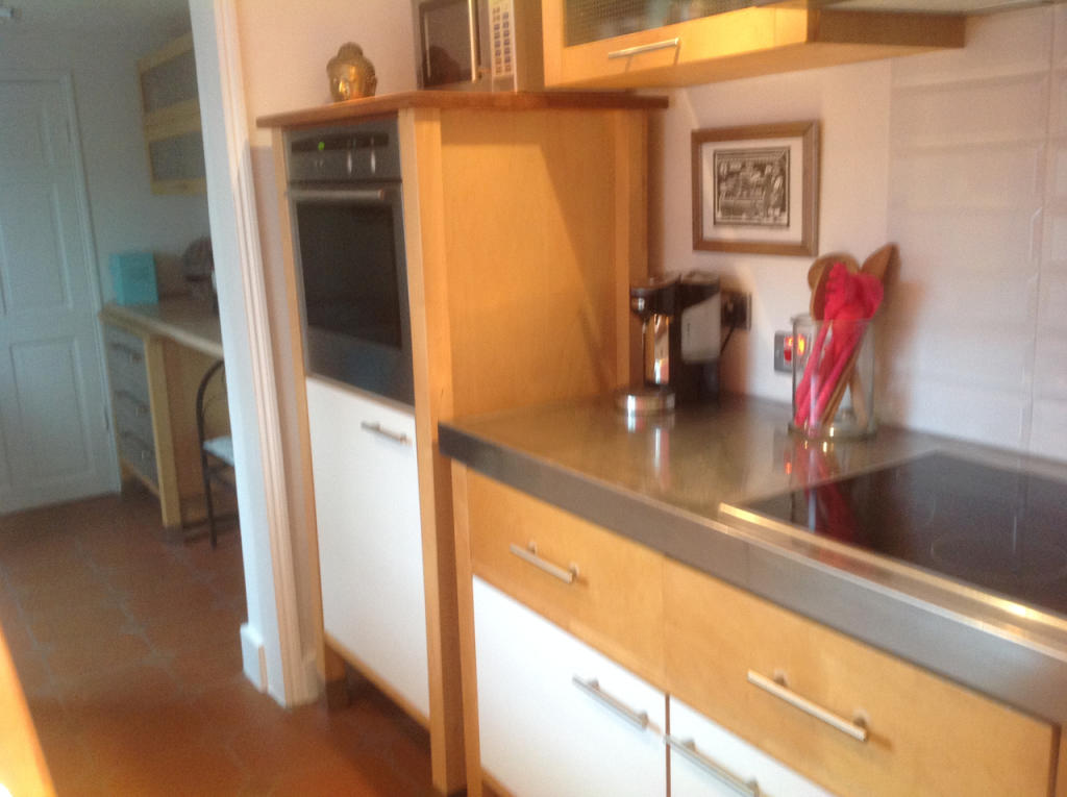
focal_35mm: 35
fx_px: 1077
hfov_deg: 52.7
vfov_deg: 40.6
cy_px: 398
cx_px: 534
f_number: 2.4
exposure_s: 1/15
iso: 160
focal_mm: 4.28
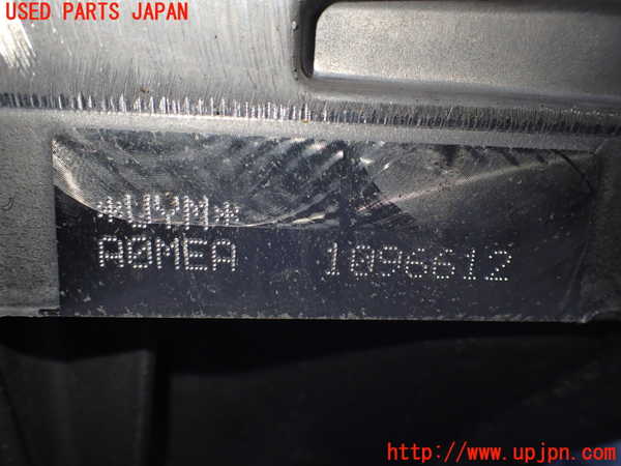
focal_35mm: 30
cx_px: 310
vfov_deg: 46.8
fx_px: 538
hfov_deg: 60.0
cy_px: 233
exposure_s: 1/125
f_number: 2.3
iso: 125
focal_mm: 5.4
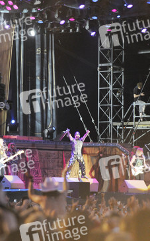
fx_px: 2201
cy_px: 132
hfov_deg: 3.9
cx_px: 73
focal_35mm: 336
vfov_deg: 6.3
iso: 2500
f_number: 3.5
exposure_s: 1/250
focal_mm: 200
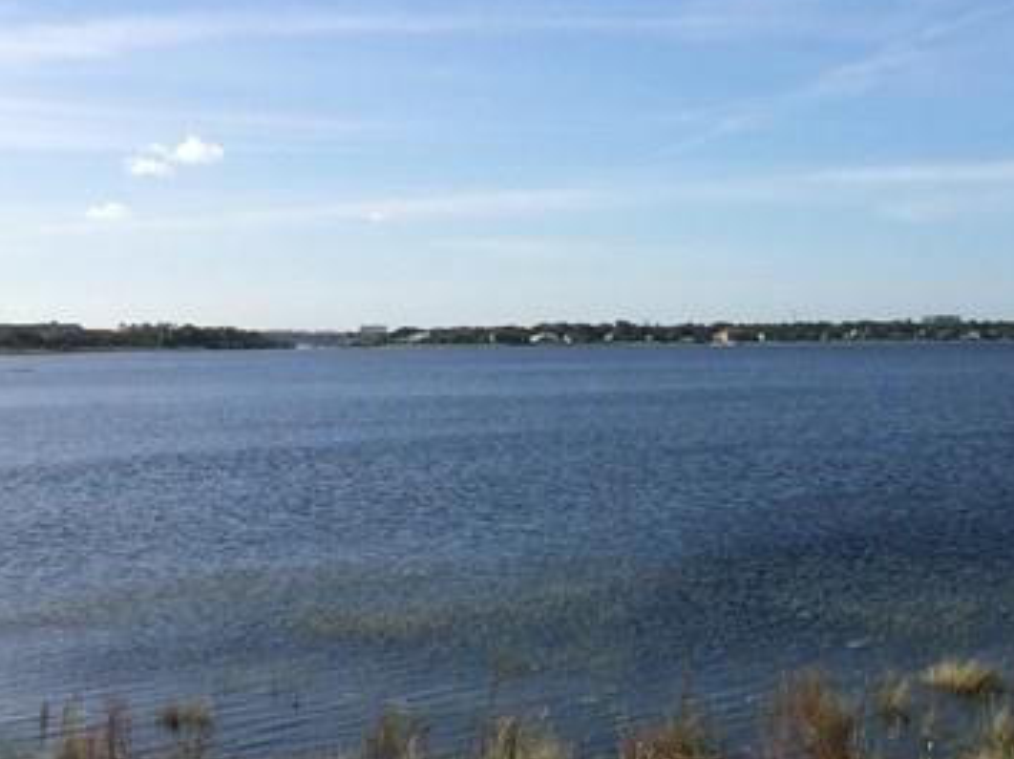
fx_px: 2459
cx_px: 682
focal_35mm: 84
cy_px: 418
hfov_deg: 23.2
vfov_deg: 17.5
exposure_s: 1/3731
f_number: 2.2
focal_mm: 4.15
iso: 32
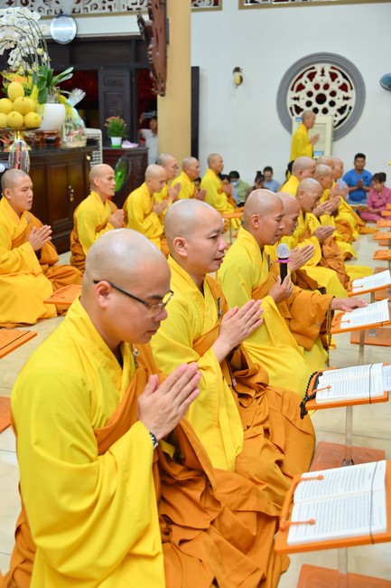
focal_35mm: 38
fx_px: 619
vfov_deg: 50.7
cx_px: 196
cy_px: 294
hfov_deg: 35.0
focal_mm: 38
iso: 1000
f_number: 4
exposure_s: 1/60
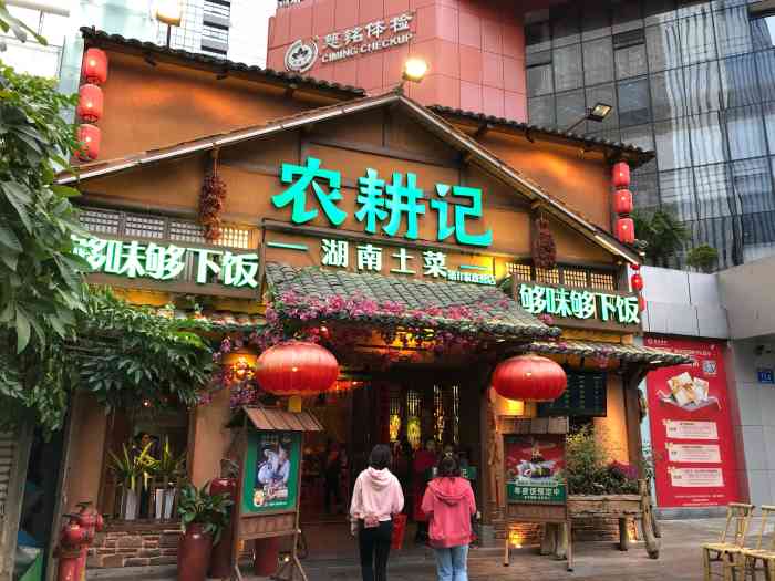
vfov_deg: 49.7
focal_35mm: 28
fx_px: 627
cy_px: 290
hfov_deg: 63.4
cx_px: 388
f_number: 1.8
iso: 25
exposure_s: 1/30
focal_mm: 3.99
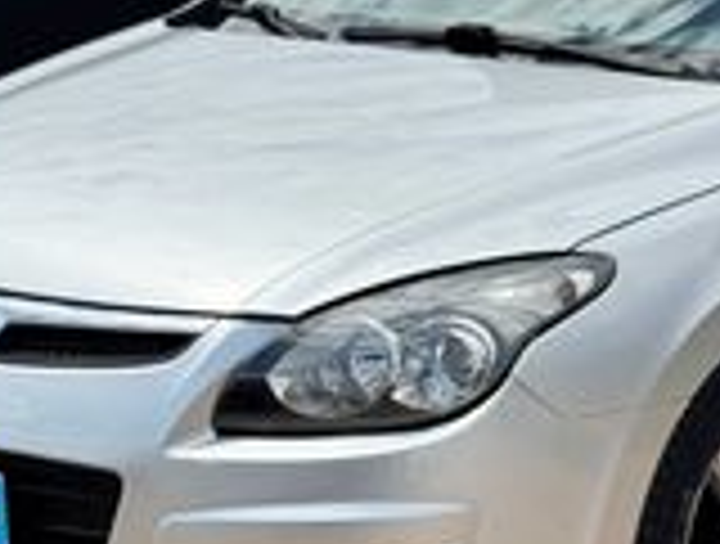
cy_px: 283
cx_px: 706
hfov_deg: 13.8
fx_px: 2942
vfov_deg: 10.6
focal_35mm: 141
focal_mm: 6.76
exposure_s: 1/6410
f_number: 1.78
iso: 64
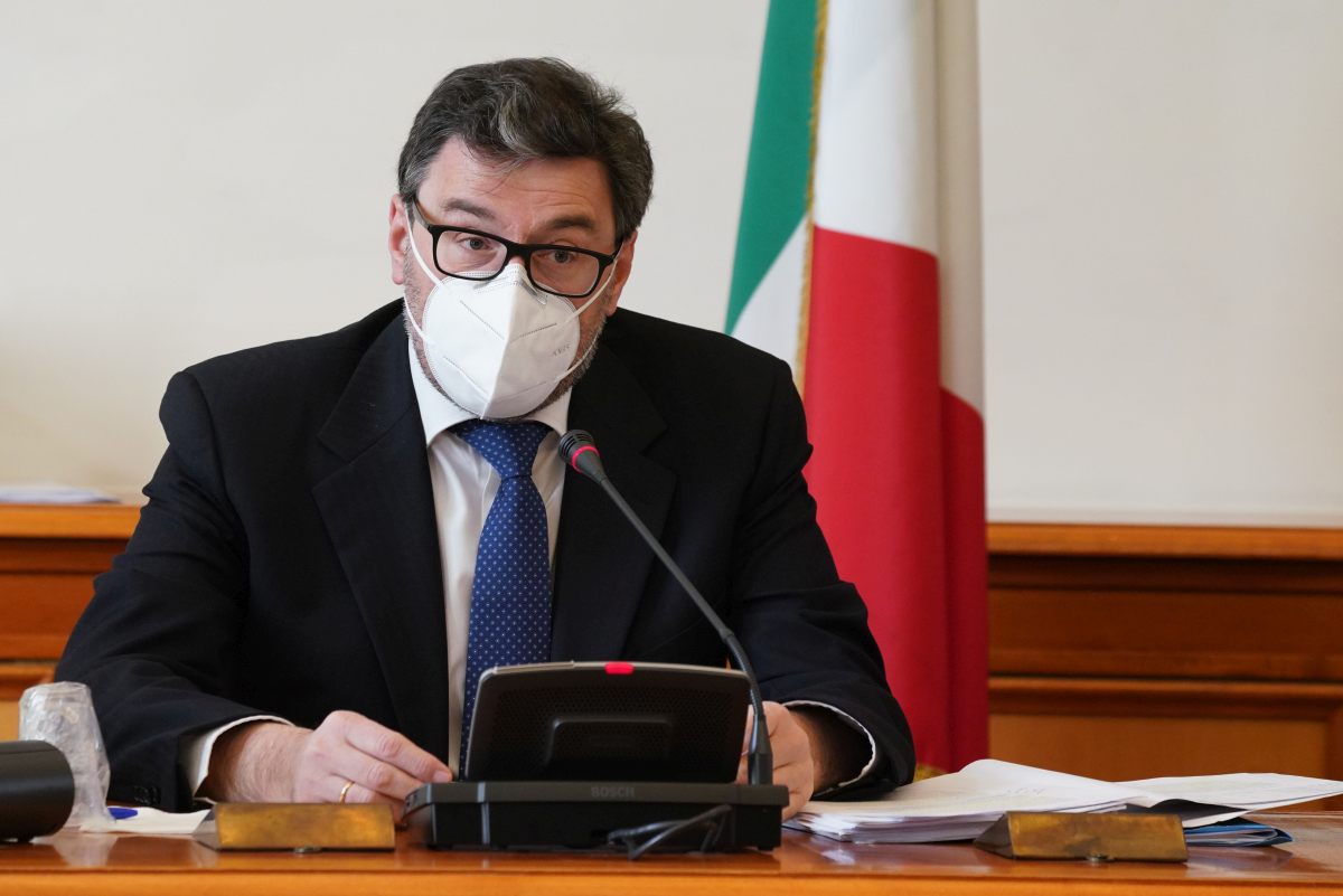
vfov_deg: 5.9
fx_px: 8769
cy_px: 448
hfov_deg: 8.8
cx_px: 672
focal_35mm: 235
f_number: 6.3
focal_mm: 235
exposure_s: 1/200
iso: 4000
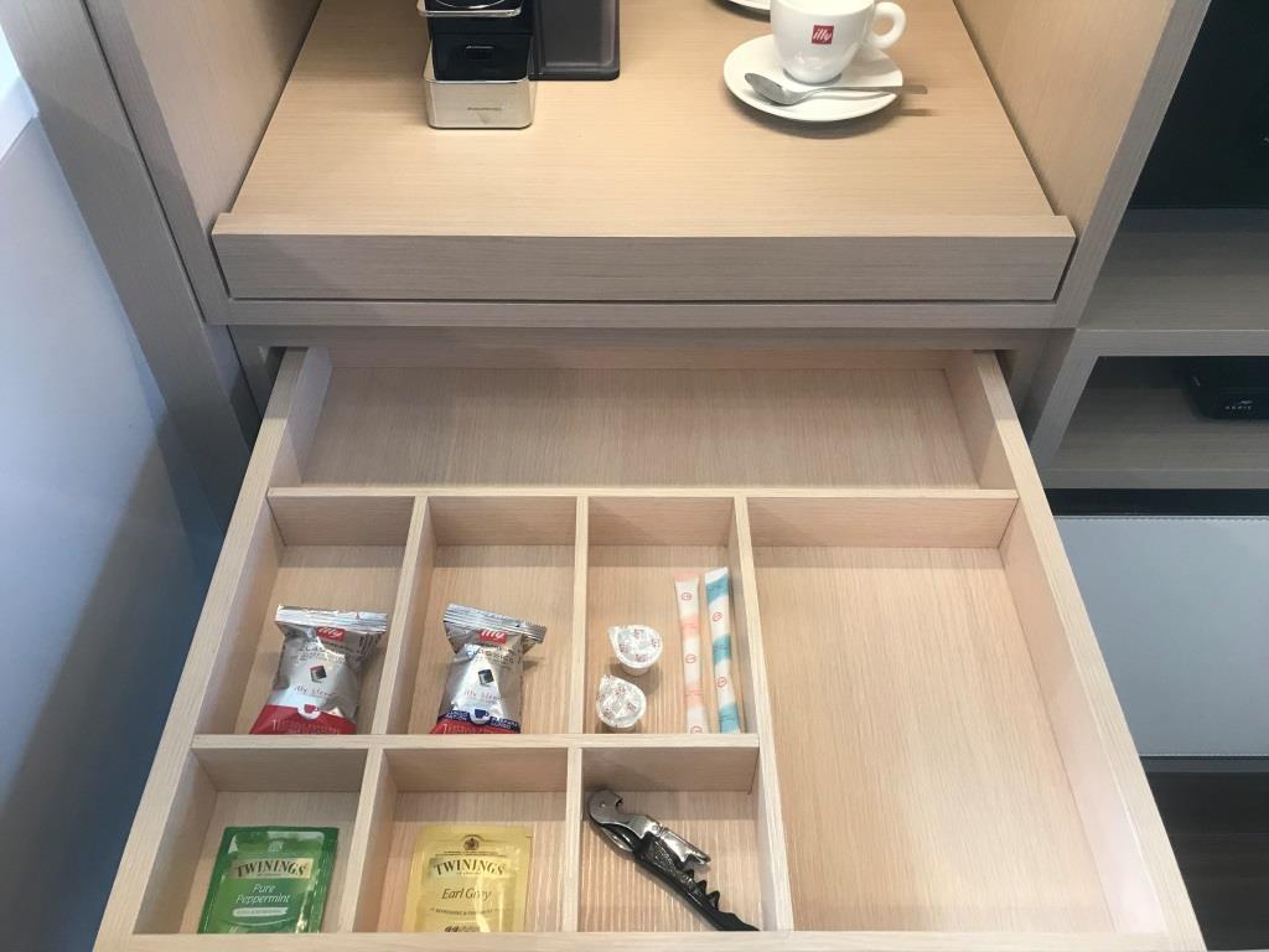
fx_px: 1026
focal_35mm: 28
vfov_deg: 49.7
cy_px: 476
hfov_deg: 63.4
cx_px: 634
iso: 40
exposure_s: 1/30
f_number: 1.8
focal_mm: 3.99
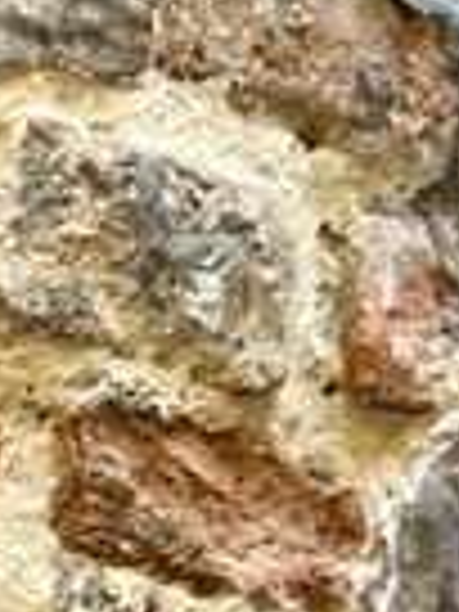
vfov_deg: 10.9
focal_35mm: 153
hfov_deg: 9.1
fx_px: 2705
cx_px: -495
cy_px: 1485
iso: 160
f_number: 1.6
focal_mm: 5.1
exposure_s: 1/50
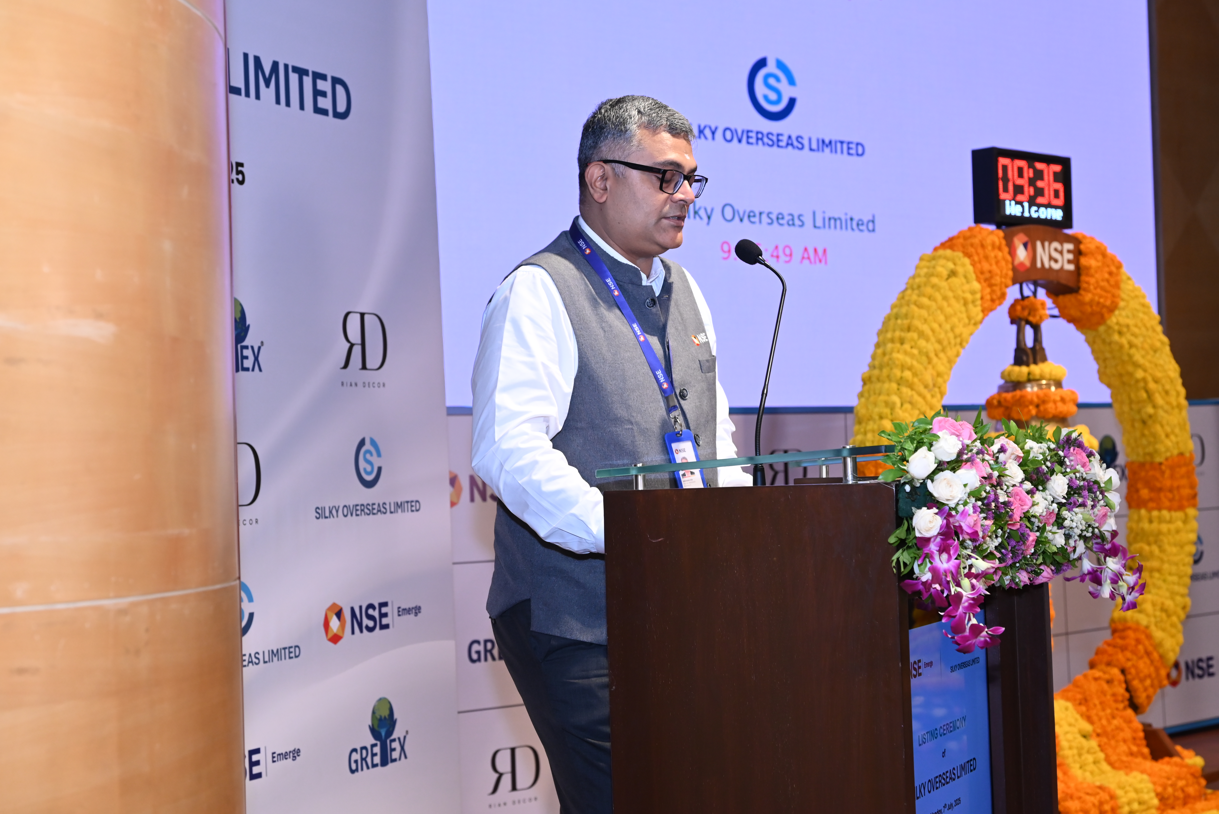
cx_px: 610
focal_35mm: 59
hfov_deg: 33.9
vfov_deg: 23.0
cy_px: 407
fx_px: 1998
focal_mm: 59
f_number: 5.6
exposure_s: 1/125
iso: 1250
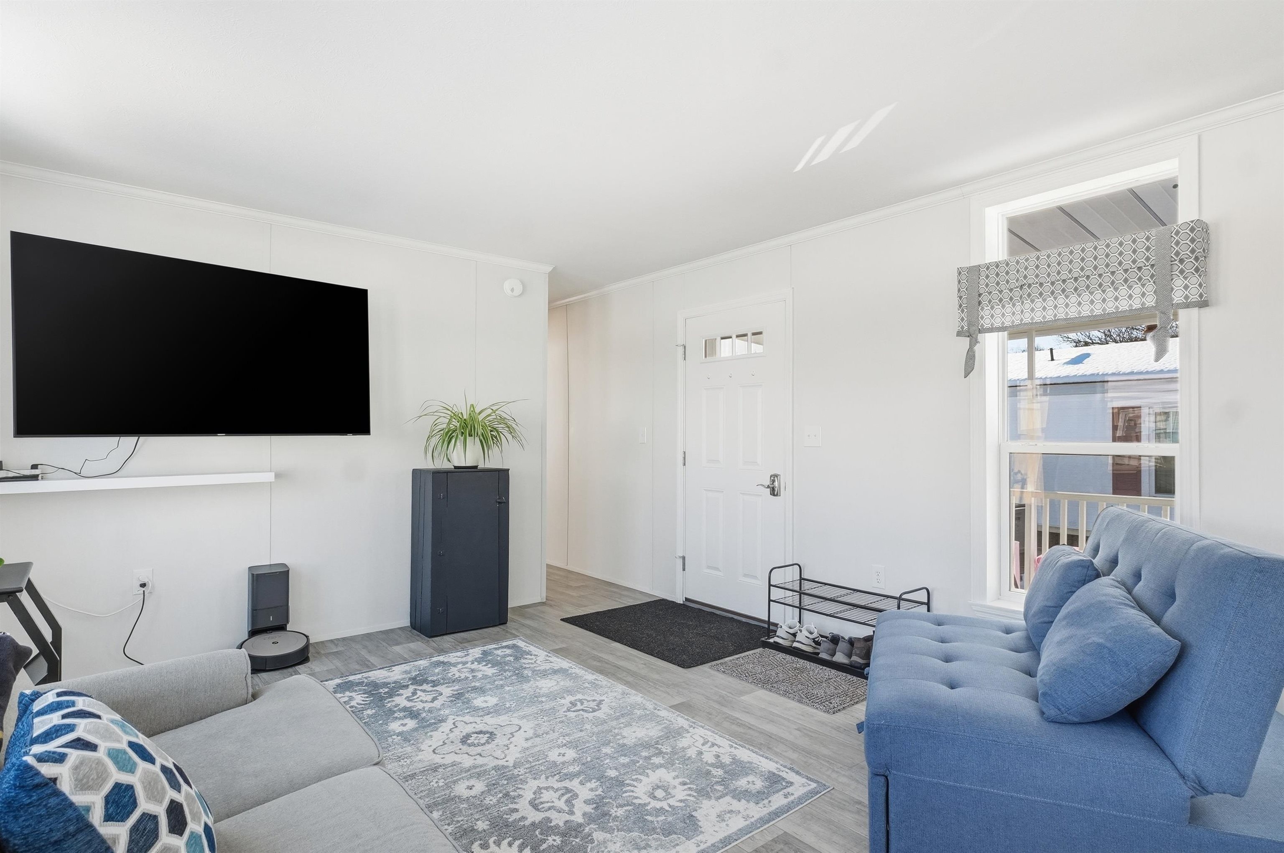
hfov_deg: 90.1
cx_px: 642
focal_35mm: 18
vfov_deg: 67.3
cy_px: 426
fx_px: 641
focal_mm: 12
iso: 800
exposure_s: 1/1250
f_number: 7.1
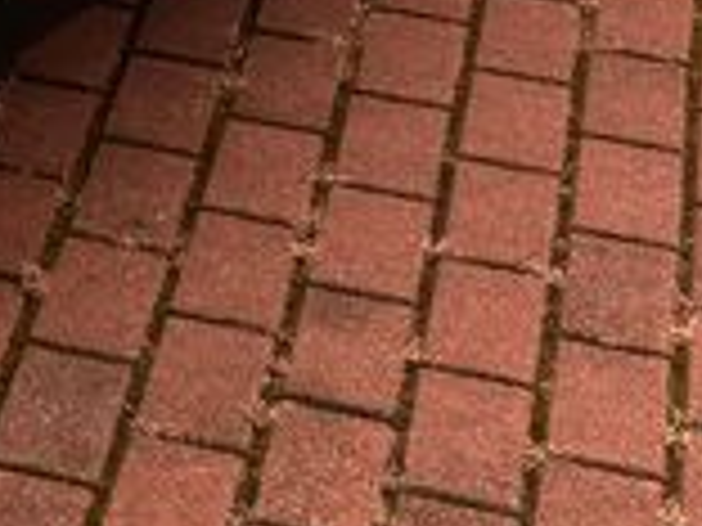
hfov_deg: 9.5
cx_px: -999
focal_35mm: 185
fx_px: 3752
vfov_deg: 7.6
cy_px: -634
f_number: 1.78
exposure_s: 1/1285
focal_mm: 6.76
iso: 80
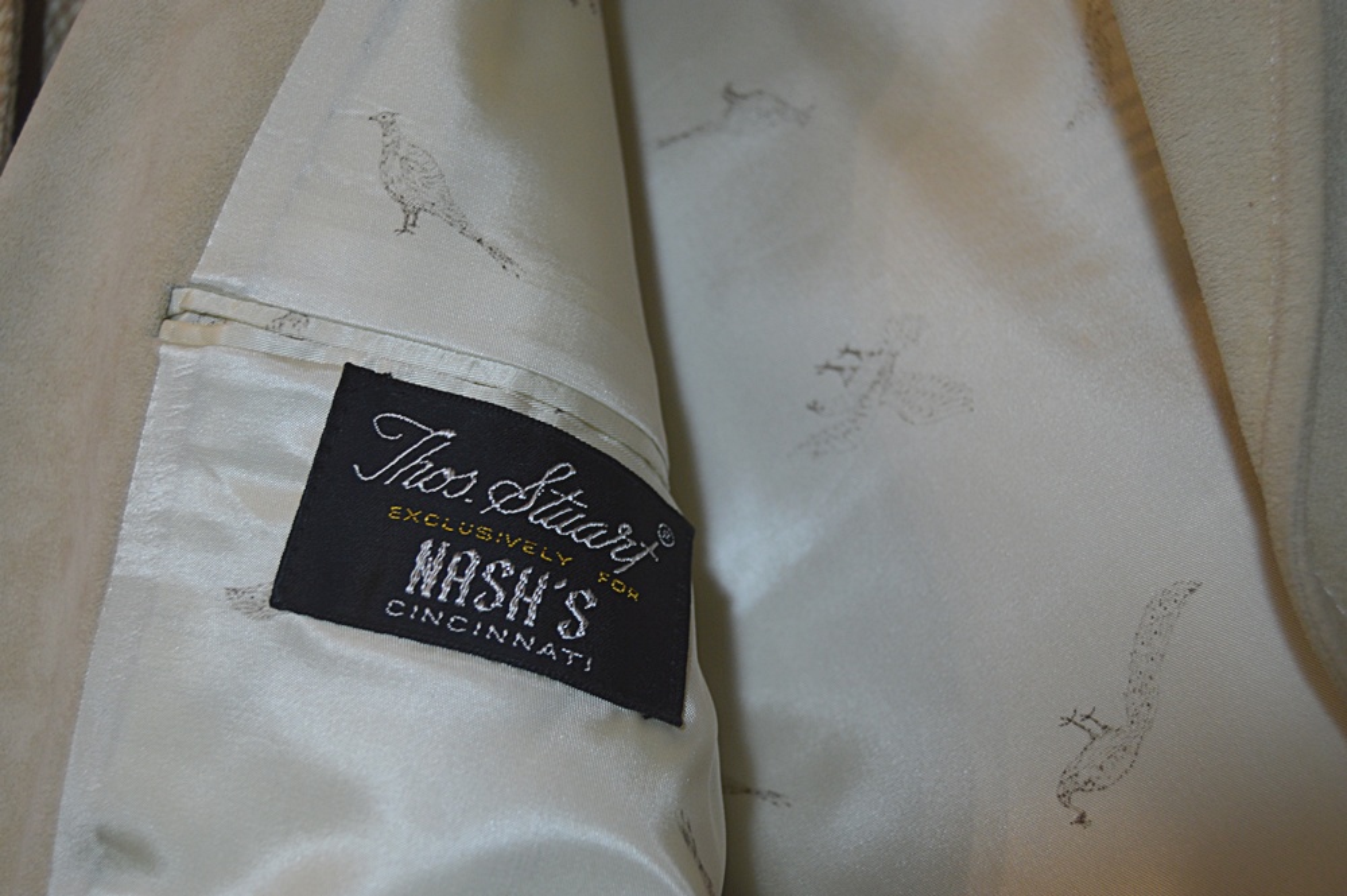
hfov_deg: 43.6
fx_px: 1682
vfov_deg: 29.8
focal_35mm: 45
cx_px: 674
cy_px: 448
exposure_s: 1/60
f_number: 4.2
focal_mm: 30
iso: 450
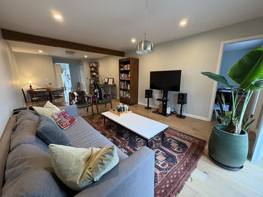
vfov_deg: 85.6
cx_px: 132
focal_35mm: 14
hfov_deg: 102.1
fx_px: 106
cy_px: 98
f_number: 2.2
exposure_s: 1/60
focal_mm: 2.22
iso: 400
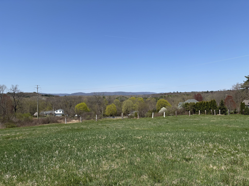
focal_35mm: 26
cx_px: 124
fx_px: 187
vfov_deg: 53.1
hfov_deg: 67.3
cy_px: 93
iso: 50
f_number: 1.6
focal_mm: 5.96
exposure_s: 1/4425
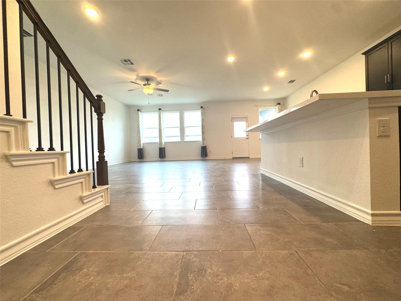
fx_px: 162
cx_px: 200
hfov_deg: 102.1
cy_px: 150
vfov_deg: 85.7
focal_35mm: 14
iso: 125
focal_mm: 2.22
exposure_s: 1/120
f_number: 2.2
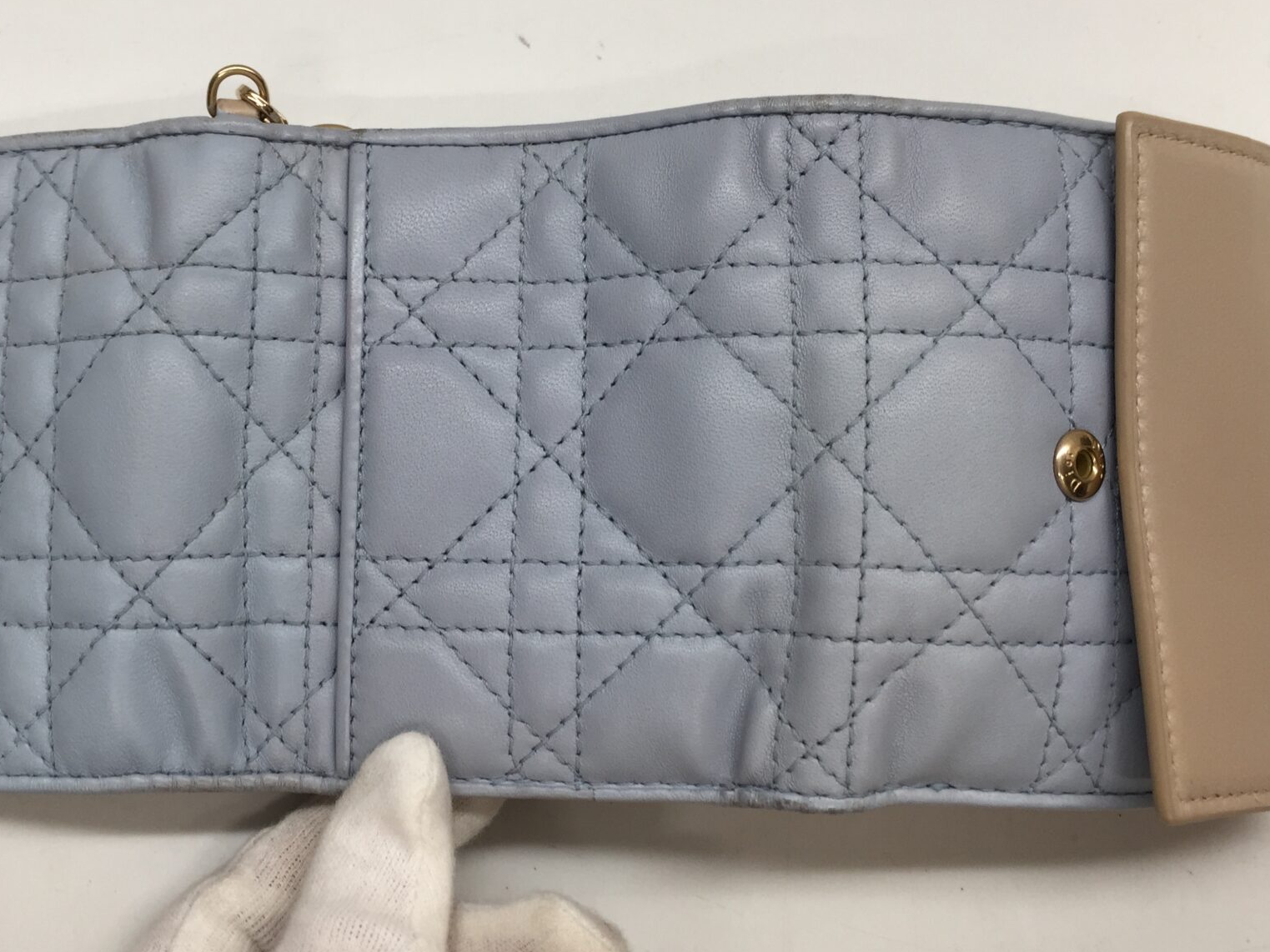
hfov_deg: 47.7
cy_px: 474
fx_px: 1431
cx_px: 528
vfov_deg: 36.8
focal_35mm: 39
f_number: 2.2
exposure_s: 1/60
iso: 40
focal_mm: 4.15
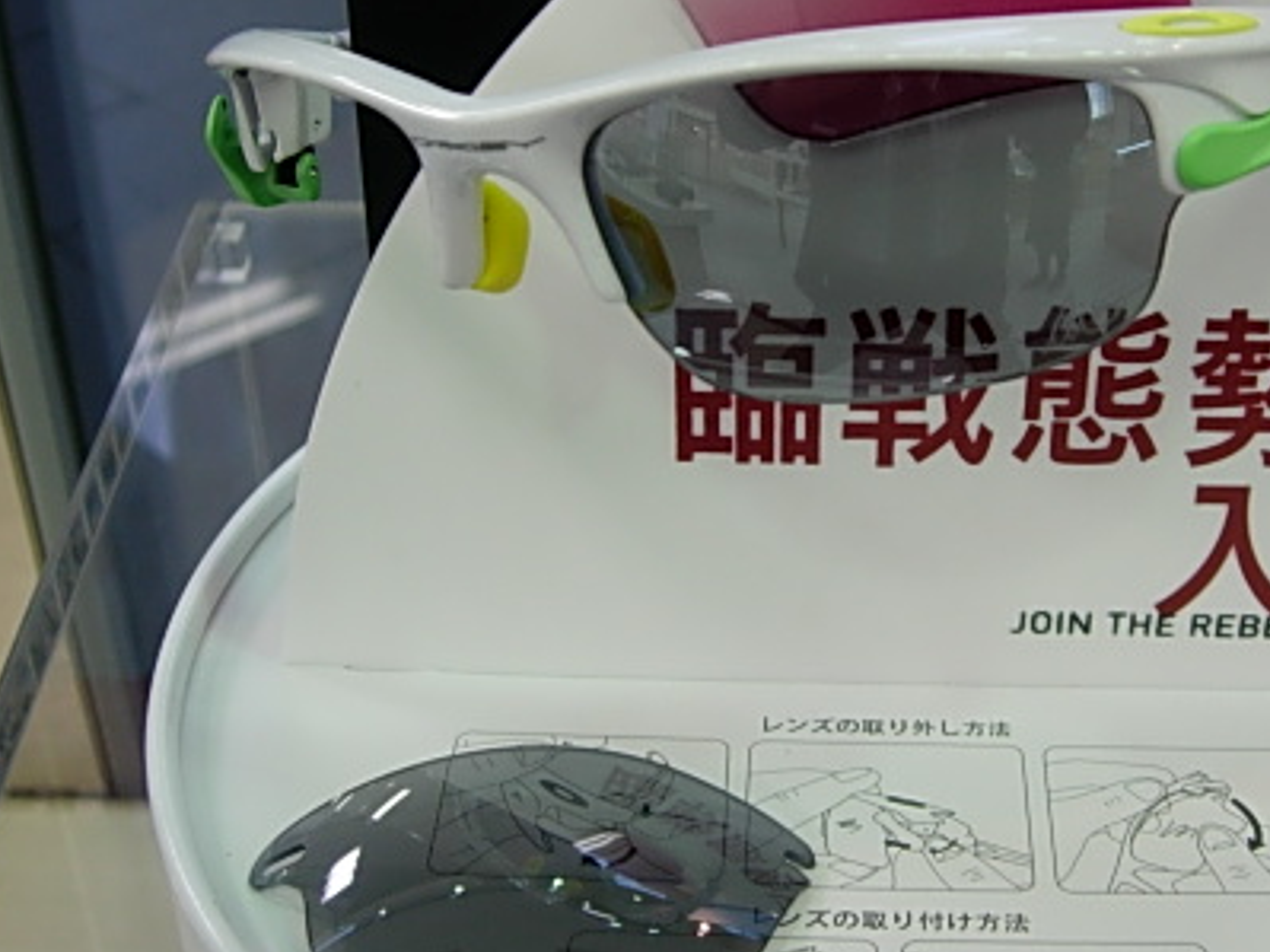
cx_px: 878
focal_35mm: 61
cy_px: 427
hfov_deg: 31.4
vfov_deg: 24.0
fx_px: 2237
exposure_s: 1/39.1
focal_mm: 7.8
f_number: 2.8
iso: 64
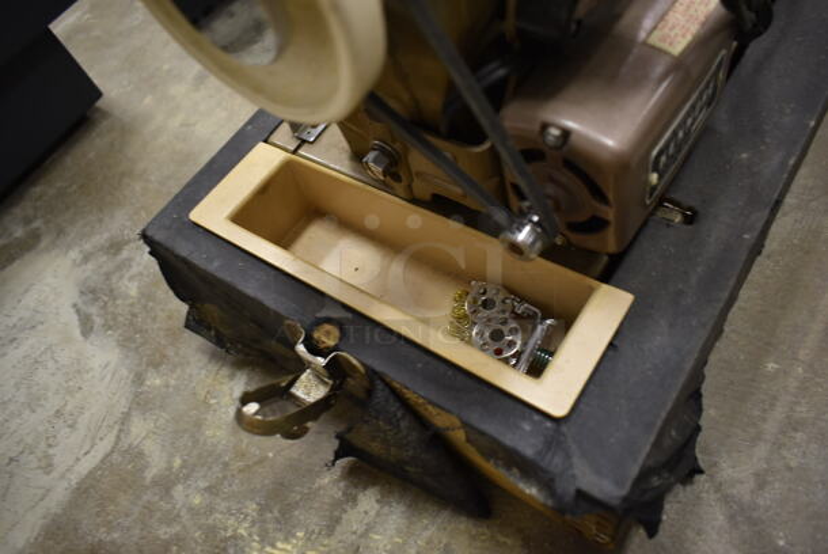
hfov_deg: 67.3
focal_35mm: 27
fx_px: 622
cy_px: 277
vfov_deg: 48.0
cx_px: 414
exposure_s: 1/30
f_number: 3.5
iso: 640
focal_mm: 18
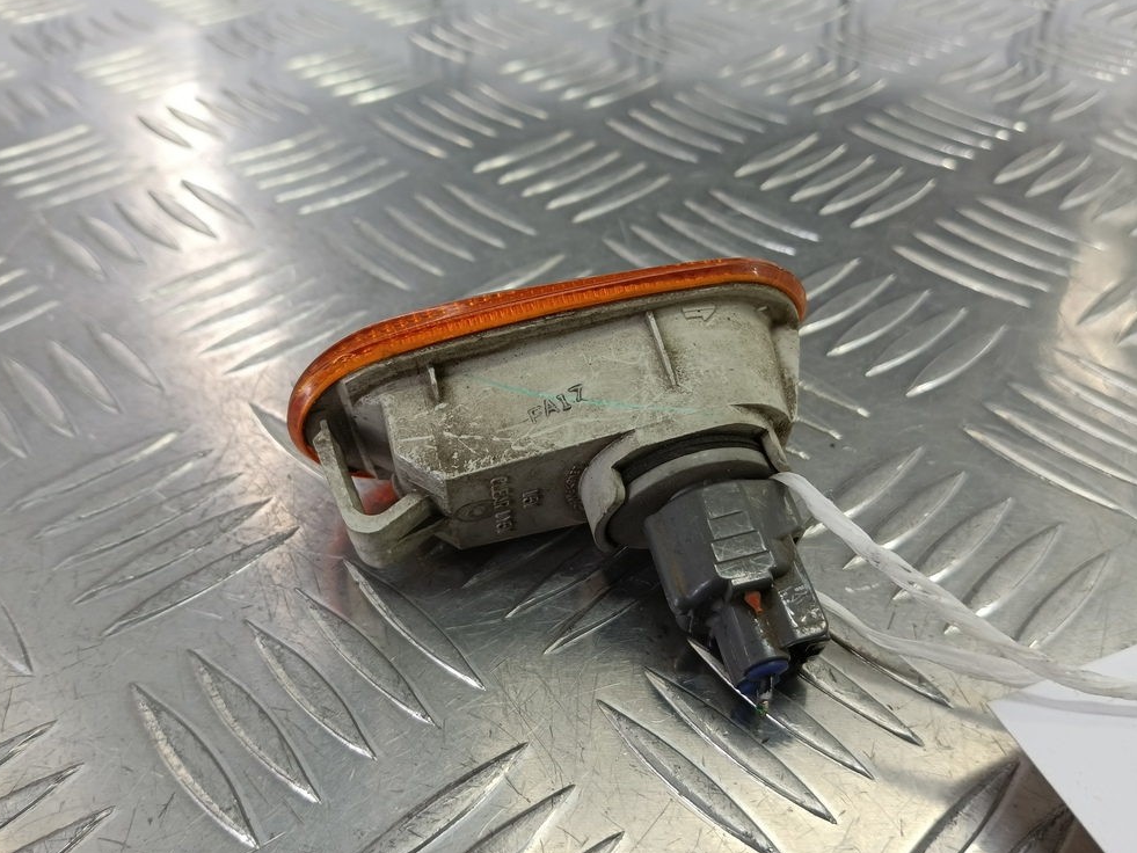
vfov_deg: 56.8
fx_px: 788
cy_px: 442
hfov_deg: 71.6
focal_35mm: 24
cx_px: 564
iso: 118
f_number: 1.6
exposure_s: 1/50
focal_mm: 4.11
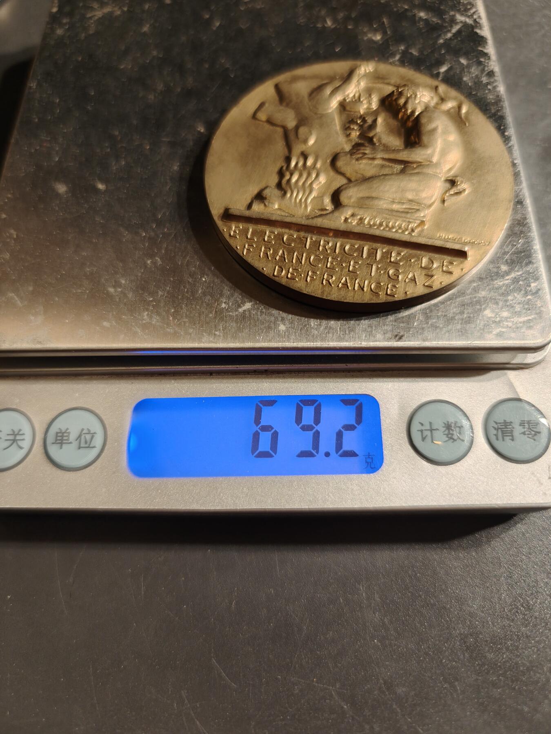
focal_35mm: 23
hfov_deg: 58.9
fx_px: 488
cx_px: 276
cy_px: 367
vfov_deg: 73.9
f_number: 1.6
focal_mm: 6.06
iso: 250
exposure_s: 1/133
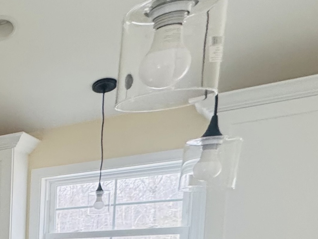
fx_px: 487
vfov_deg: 24.1
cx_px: -214
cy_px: 313
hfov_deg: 23.8
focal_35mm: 53
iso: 250
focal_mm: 2.22
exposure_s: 1/120
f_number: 2.2
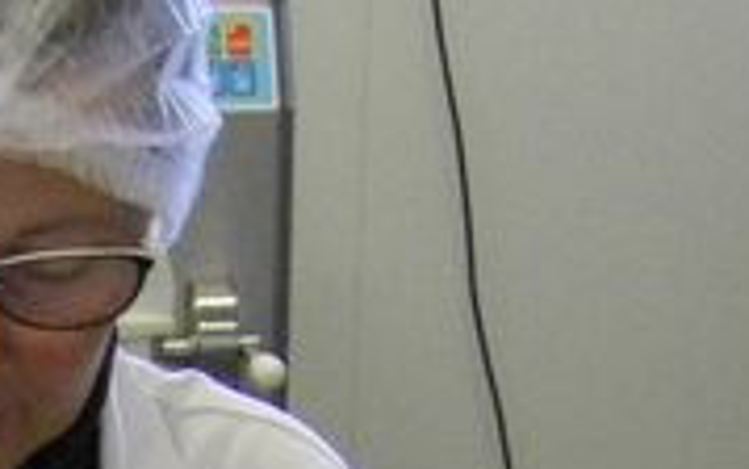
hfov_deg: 11.3
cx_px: -264
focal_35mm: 180
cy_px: 1085
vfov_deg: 6.9
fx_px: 3675
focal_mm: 6.3
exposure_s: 1/50
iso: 640
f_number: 3.5
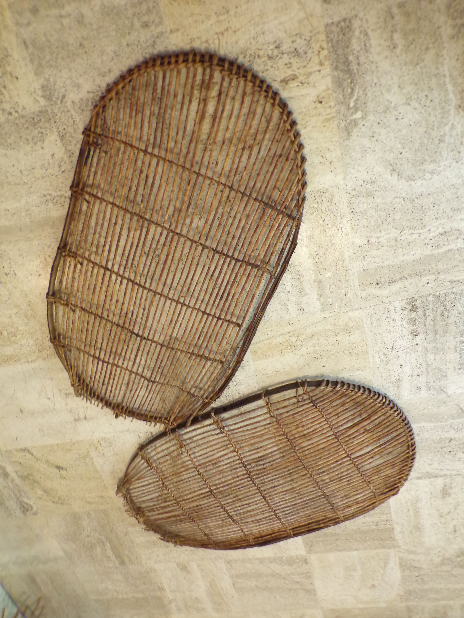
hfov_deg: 56.8
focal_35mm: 24
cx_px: 232
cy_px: 309
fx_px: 429
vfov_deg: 71.6
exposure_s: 1/5
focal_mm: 4.3
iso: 400
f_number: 3
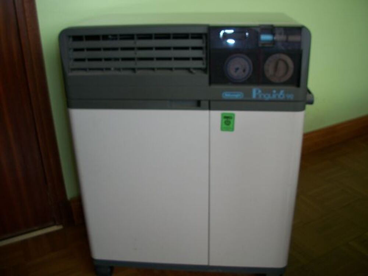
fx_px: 372
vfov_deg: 40.7
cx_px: 184
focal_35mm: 35
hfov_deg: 52.6
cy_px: 138
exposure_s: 1/30
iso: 80
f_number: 3.1
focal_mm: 6.3
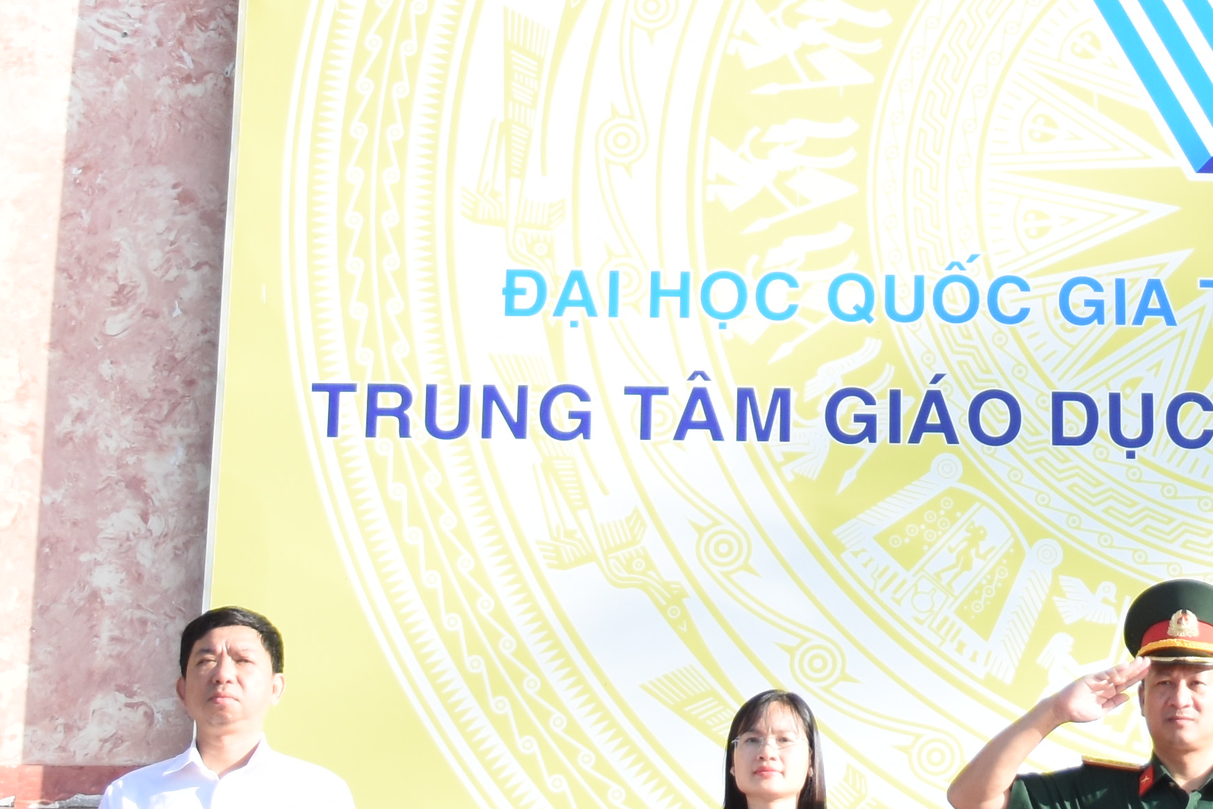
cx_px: 1157
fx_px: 4515
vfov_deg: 10.2
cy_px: 7
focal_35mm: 134
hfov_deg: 15.1
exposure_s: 1/1000
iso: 400
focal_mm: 26
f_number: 4
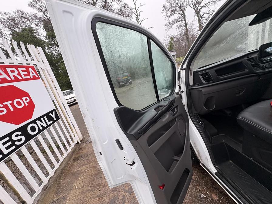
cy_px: 102
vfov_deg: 85.7
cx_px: 136
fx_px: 110
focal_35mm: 14
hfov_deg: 102.1
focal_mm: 2.22
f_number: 2.2
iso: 80
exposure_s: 1/99
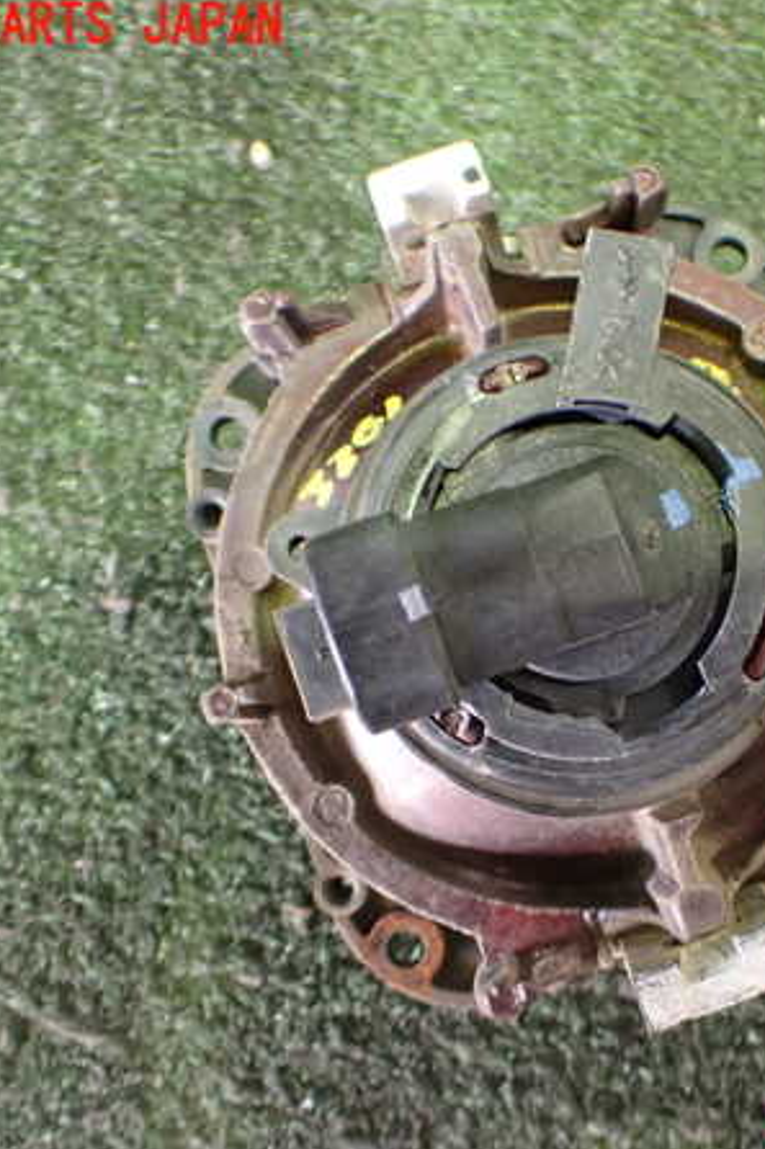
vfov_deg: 46.4
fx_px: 1340
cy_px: 574
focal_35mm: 42
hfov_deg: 31.2
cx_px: 587
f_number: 2.3
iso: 800
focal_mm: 5.4
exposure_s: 1/40
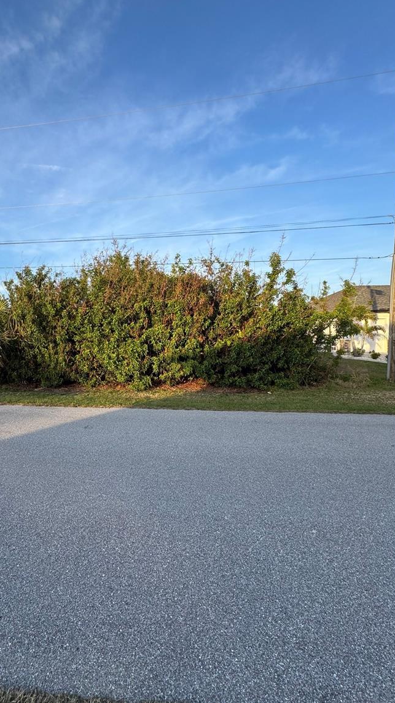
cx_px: 128
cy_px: 336
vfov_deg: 99.3
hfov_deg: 65.1
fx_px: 298
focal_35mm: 16
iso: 40
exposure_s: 1/421
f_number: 2.2
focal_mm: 2.22
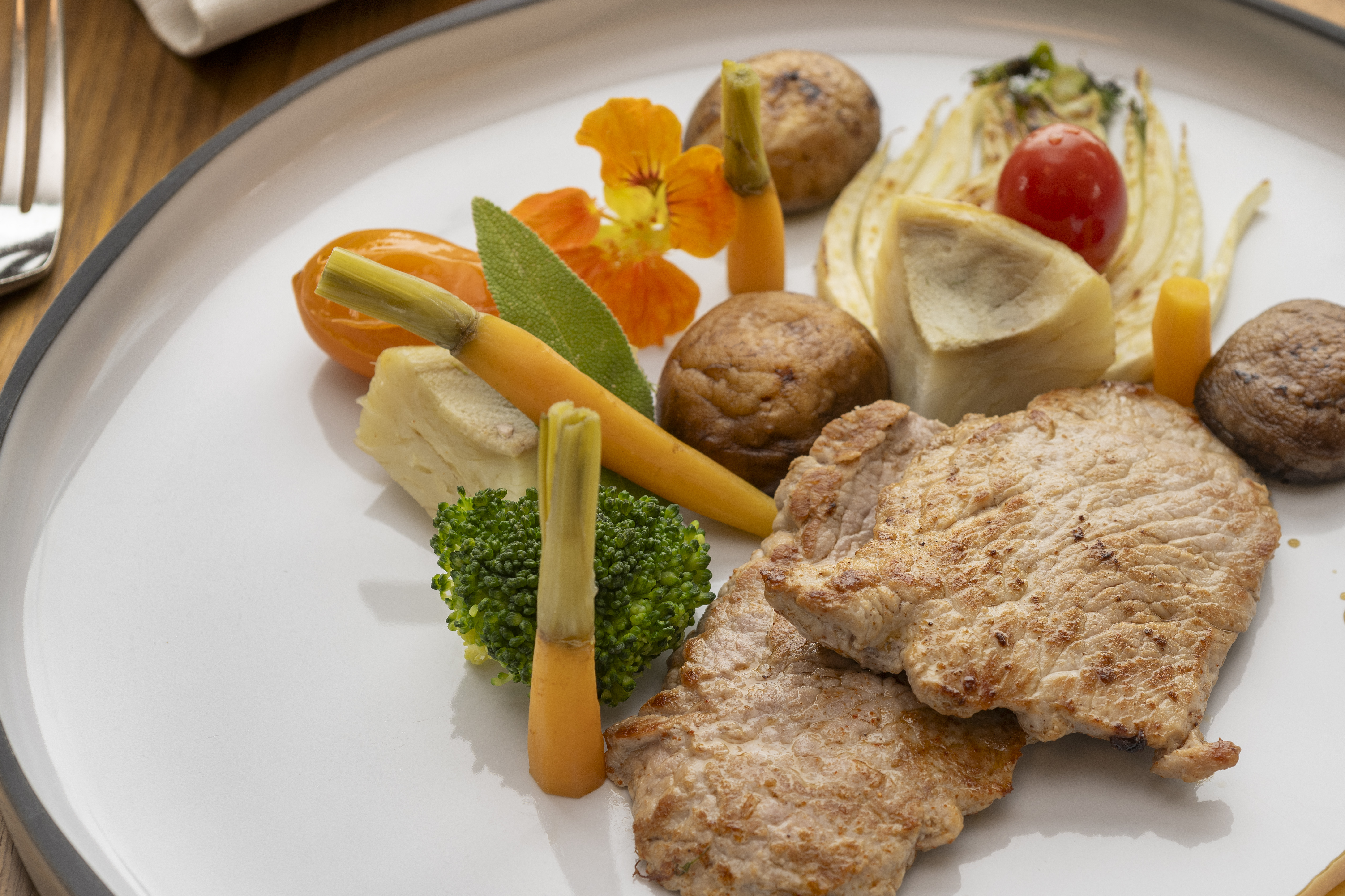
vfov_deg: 15.7
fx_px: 3250
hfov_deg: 23.3
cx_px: 879
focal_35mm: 87
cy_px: 441
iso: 100
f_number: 8
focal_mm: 60
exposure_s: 1/60
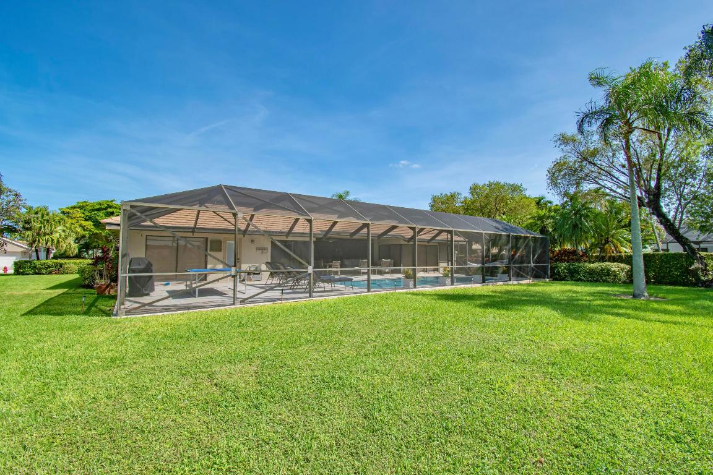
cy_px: 238
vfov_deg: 77.3
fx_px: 297
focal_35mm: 15
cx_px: 356
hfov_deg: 100.4
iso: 200
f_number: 9
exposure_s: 1/320
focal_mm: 10
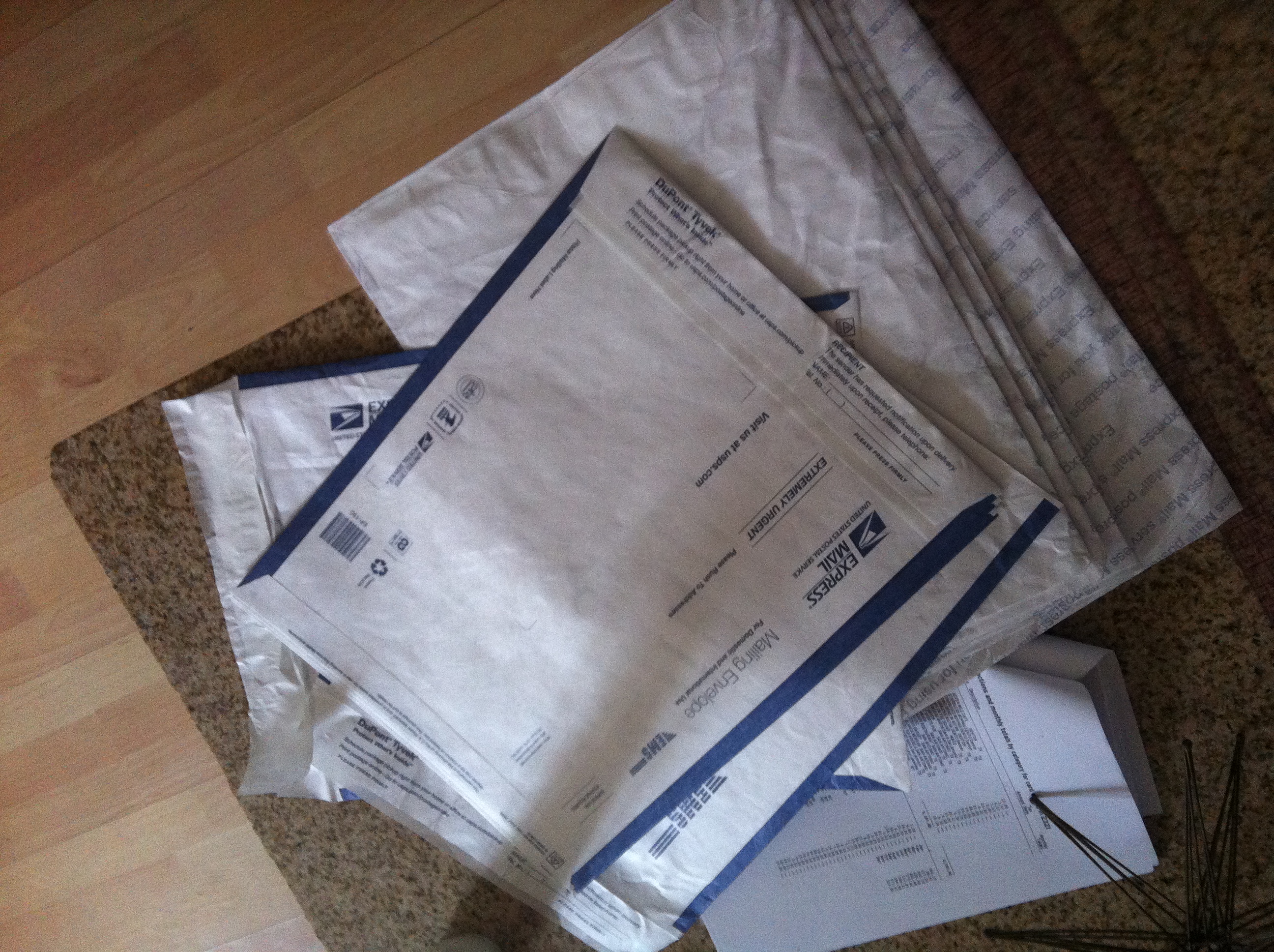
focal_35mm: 35
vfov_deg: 40.6
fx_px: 1286
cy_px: 476
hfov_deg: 52.7
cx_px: 637
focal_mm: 3.85
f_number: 2.8
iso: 250
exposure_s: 1/15
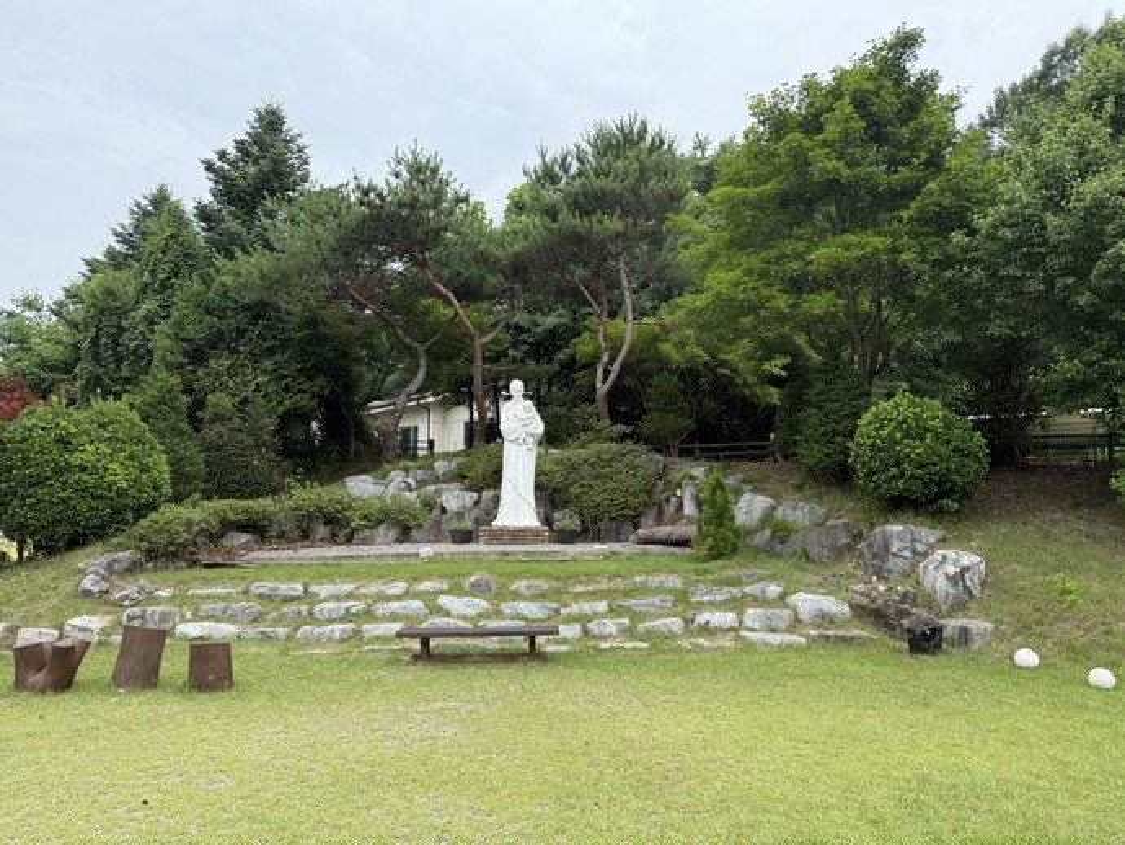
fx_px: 780
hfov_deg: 71.6
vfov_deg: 56.8
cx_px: 562
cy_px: 422
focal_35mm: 24
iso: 100
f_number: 1.78
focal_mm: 6.76
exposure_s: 1/2299
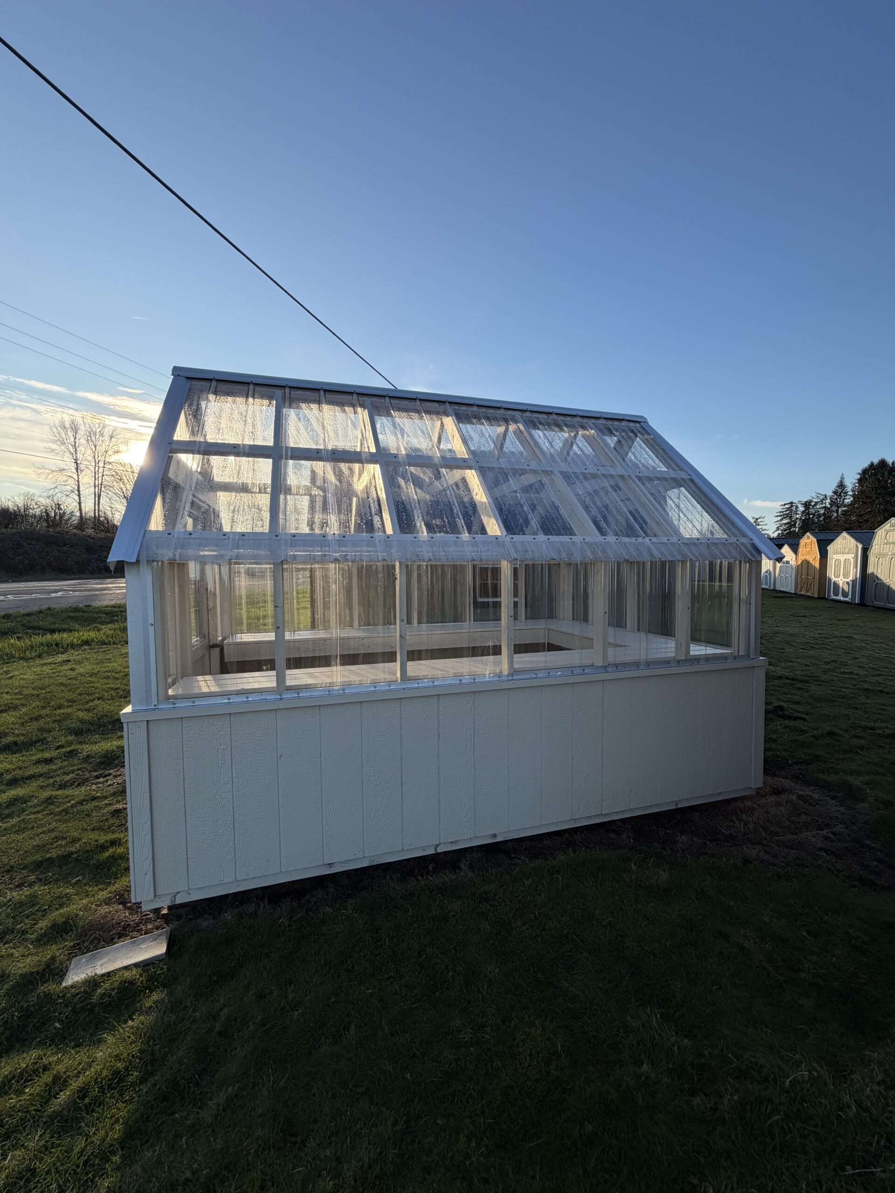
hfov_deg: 85.7
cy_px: 596
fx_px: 483
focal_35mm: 14
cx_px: 448
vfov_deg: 102.1
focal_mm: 2.22
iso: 40
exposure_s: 1/709
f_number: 2.2
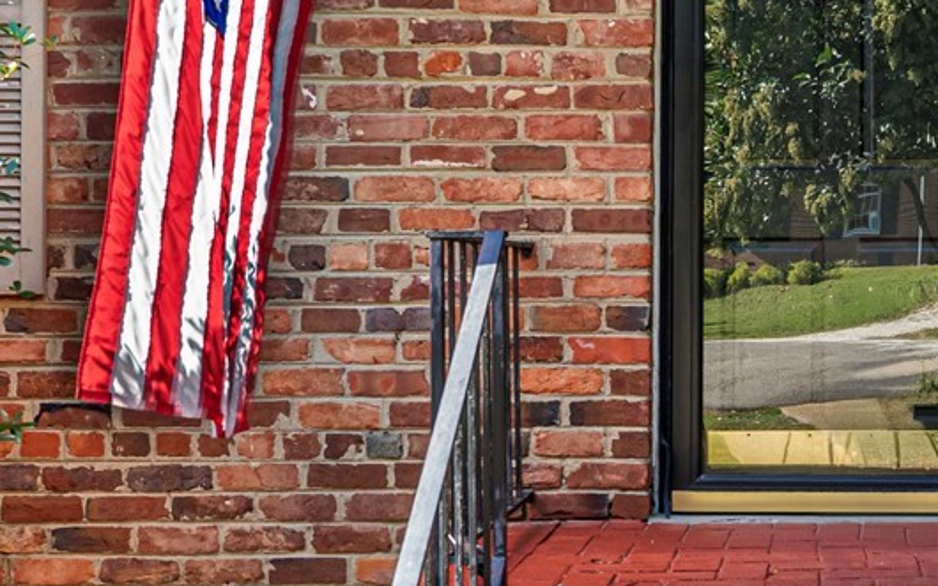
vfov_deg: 18.3
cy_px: 258
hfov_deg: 28.0
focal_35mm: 71
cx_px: 826
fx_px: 1815
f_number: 8
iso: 100
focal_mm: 34
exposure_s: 1/25
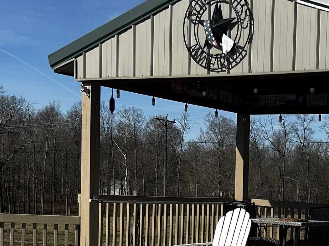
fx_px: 722
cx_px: 290
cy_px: 268
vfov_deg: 18.7
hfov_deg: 25.0
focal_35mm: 76
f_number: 1.5
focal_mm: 5.7
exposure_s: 1/5882
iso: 50
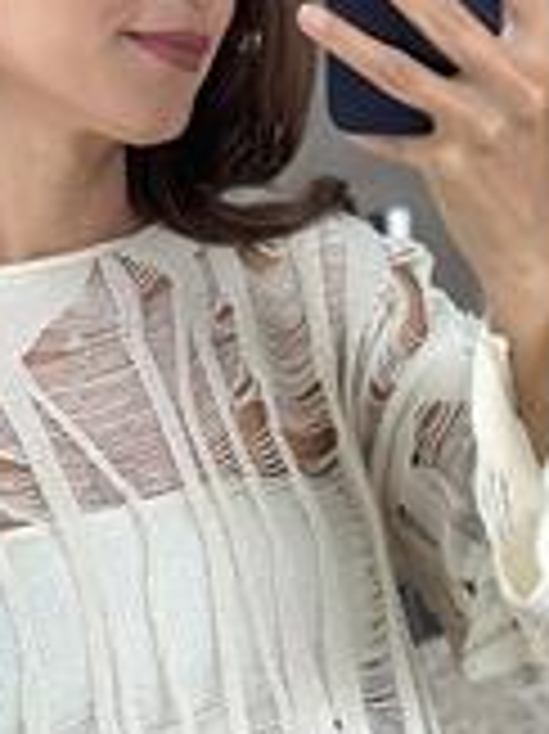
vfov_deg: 13.1
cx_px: 76
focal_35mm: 149
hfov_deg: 9.9
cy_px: 671
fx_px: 3155
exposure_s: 1/60
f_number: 1.78
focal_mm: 6.86
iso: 125
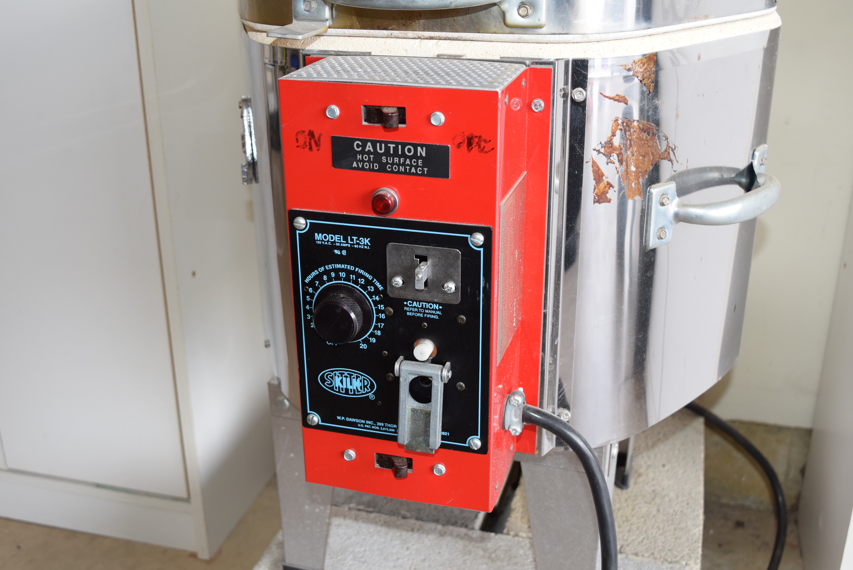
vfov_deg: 33.1
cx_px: 426
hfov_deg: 47.9
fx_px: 960
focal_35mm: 40
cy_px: 285
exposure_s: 1/125
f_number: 5.6
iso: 560
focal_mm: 27
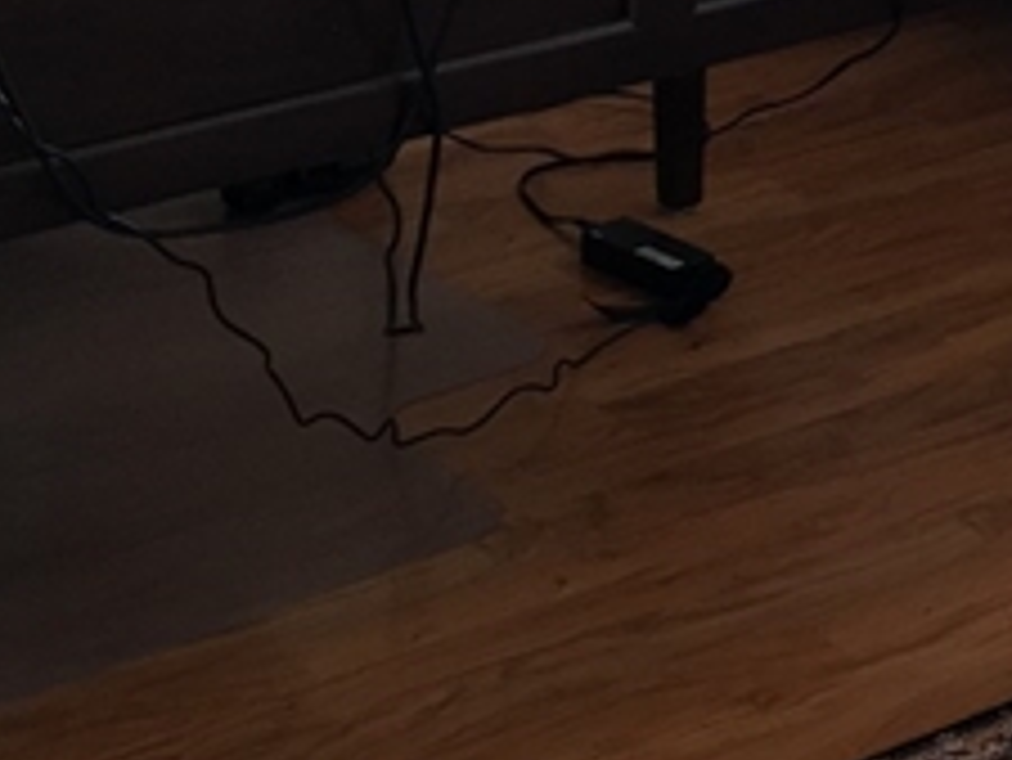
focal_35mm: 132
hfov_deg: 14.5
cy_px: -531
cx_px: 1160
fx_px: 3861
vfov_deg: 10.7
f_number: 2.2
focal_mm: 4.15
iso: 32
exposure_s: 1/40
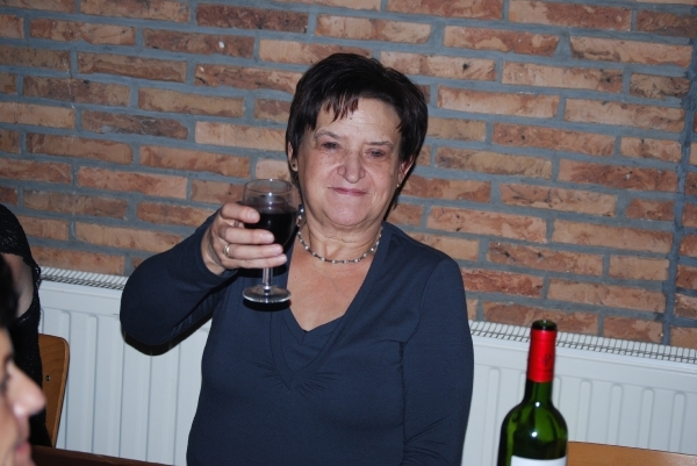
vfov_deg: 16.6
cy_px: 233
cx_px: 348
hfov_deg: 24.6
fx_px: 1598
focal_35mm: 82
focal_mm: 55
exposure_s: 1/60
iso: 200
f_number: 4
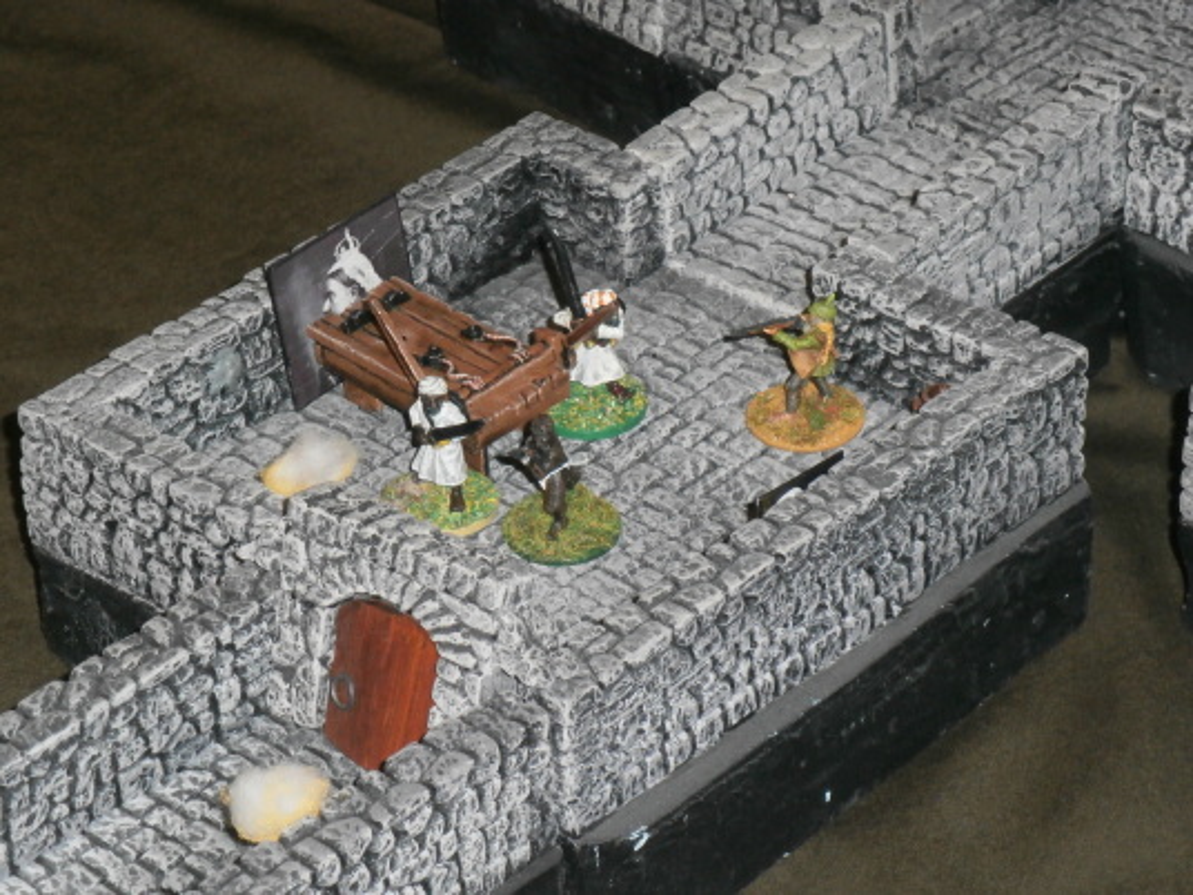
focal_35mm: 130
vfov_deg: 11.4
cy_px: 448
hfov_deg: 15.2
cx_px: 596
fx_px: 4480
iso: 250
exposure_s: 1/125
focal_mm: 23.5
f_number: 6.5
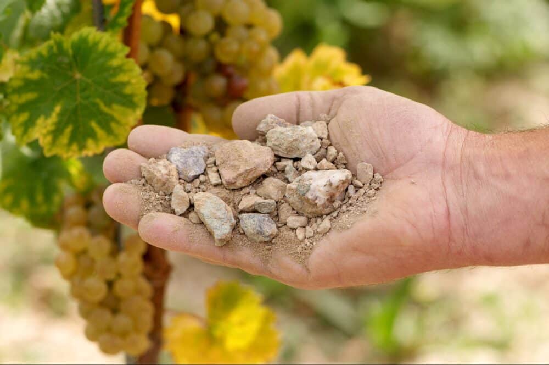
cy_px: 182
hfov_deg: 13.1
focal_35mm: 158
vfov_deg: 8.7
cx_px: 274
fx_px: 2399
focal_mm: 105
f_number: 5
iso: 200
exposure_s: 1/400
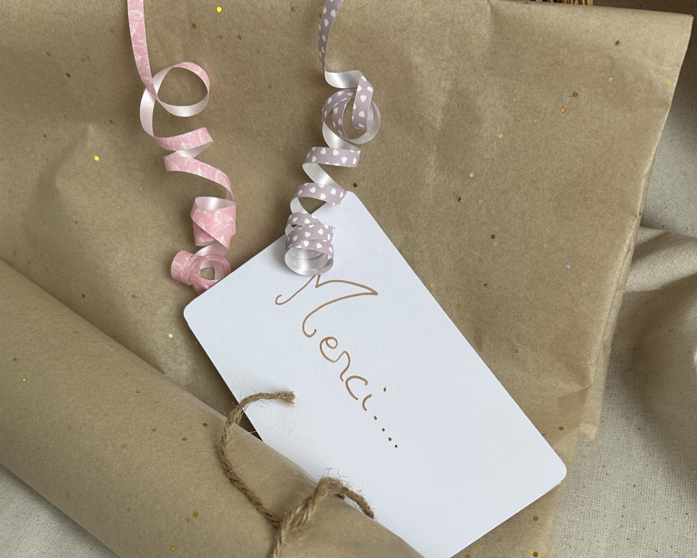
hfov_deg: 50.3
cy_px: 402
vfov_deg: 40.3
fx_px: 743
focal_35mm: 36
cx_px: 329
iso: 80
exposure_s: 1/121
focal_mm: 5.7
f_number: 1.5
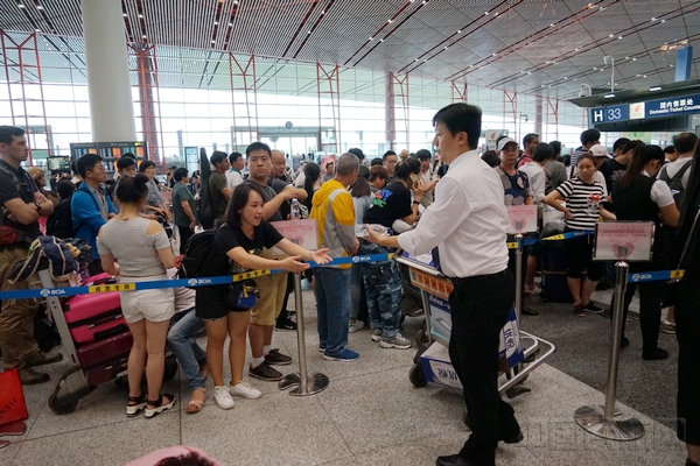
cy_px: 233
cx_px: 350
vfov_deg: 53.1
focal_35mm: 24
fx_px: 467
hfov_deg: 73.7
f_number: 3.5
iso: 2500
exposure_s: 1/250
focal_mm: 24
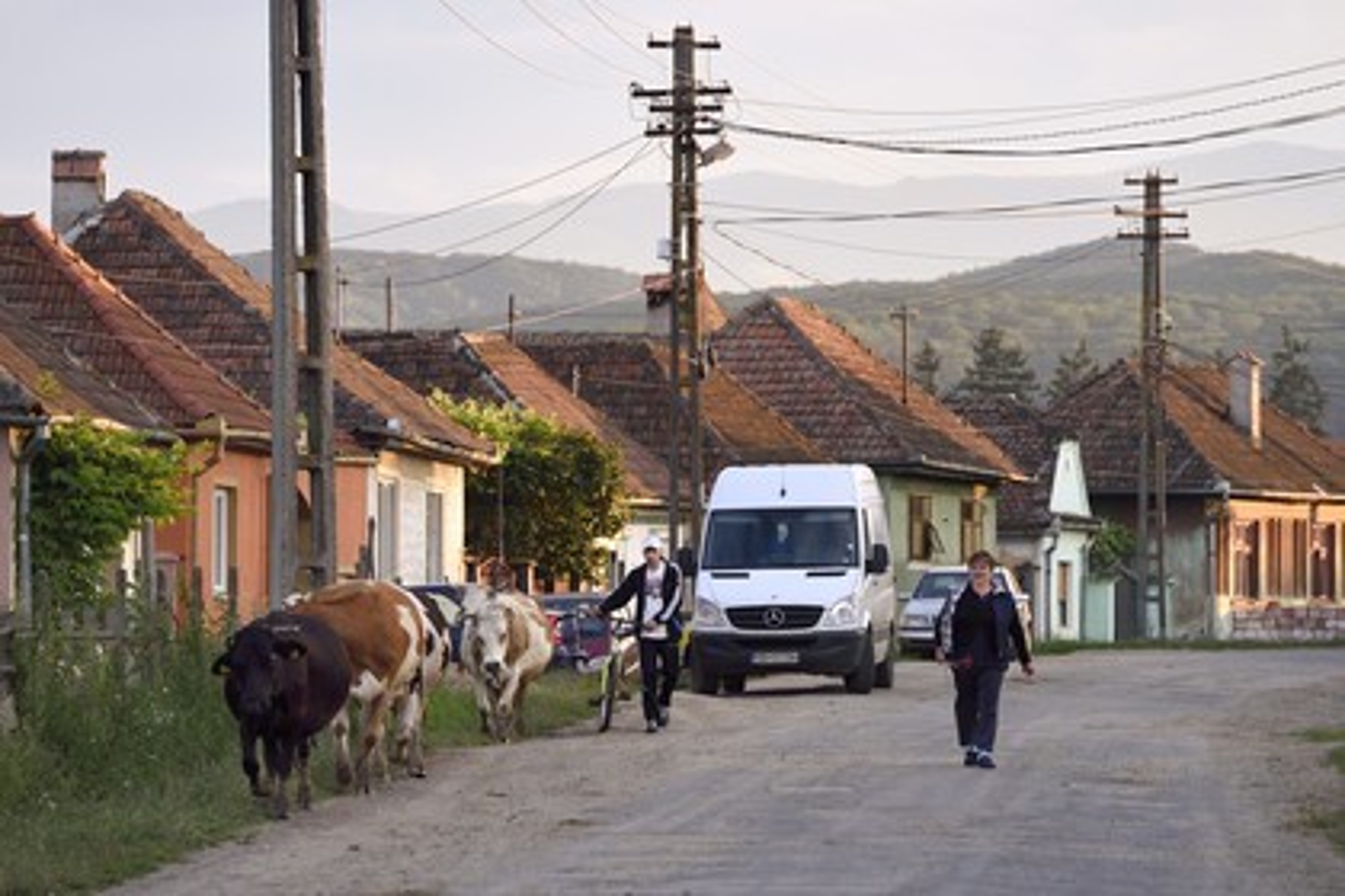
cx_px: 672
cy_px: 448
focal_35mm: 200
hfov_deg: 10.3
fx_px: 7472
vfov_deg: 6.9
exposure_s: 1/500
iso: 800
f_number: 6.3
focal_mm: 200
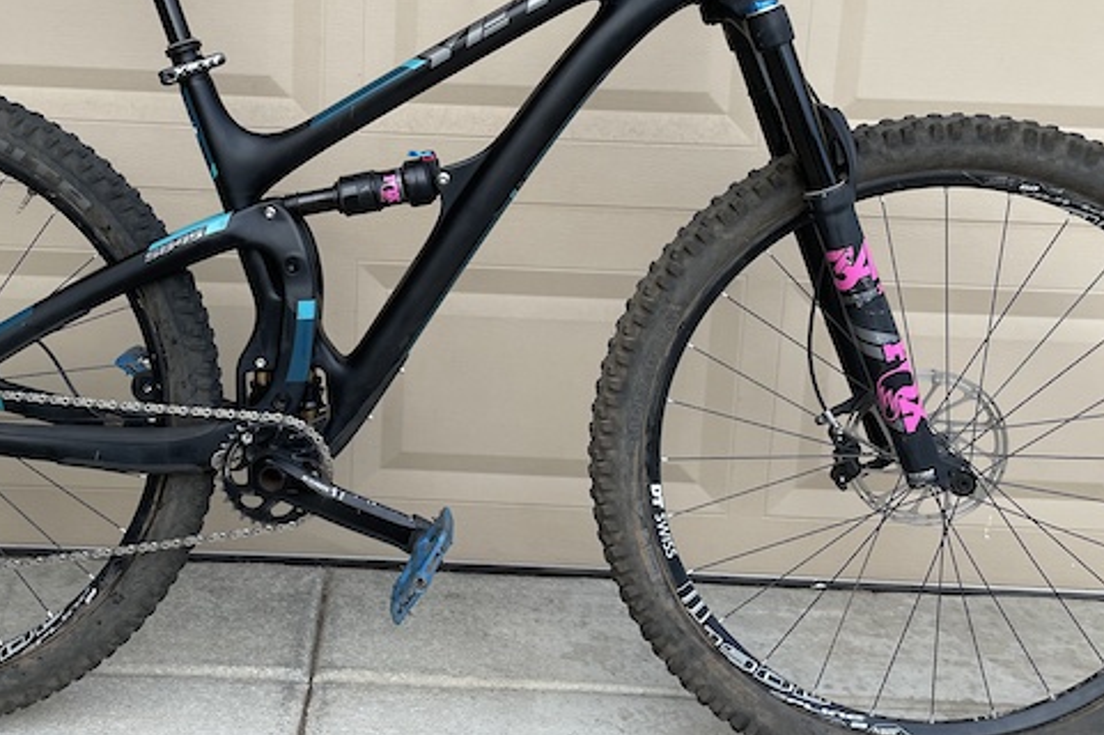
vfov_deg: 29.6
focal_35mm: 45
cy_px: 234
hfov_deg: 43.3
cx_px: 413
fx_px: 1379
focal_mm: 4.2
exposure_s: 1/428
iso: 32
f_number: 1.6
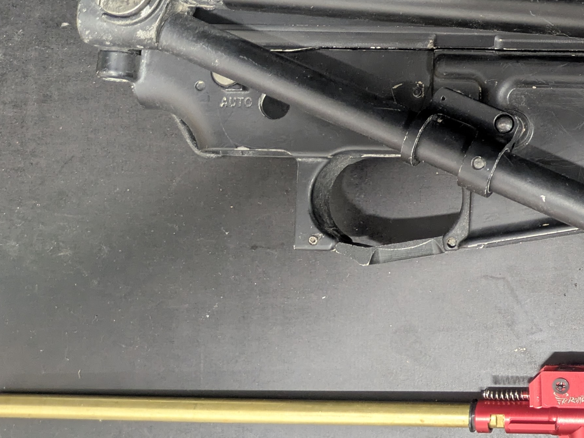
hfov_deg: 26.3
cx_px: 716
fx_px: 1097
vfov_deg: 22.5
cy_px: 128
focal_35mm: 65
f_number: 1.89
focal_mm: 5.43
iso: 411
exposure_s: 1/33.3
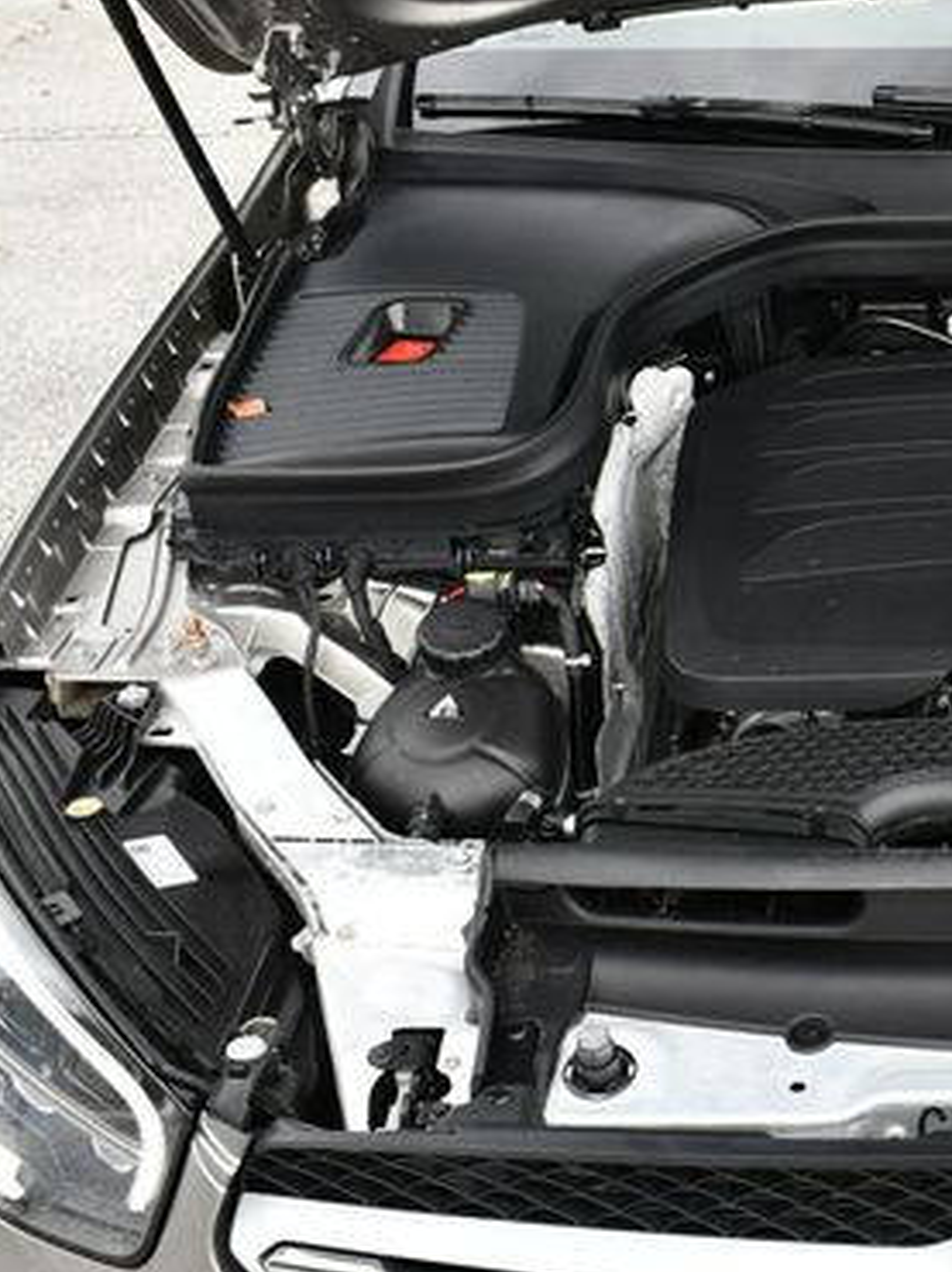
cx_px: 1069
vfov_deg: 32.2
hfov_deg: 22.8
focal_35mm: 60
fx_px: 2203
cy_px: 615
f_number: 5.6
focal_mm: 18
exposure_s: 1/250
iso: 250
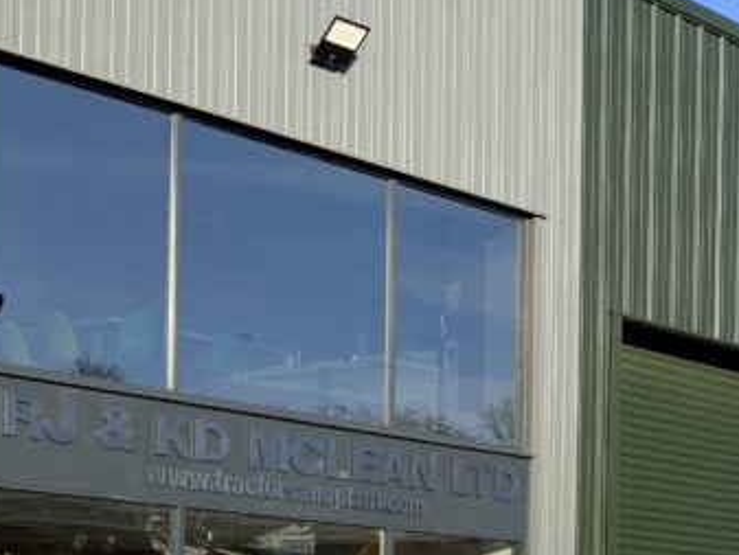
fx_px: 1879
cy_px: 702
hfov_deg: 21.2
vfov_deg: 16.0
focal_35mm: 88
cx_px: 792
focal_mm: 3
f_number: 1.8
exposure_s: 1/1055
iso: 16
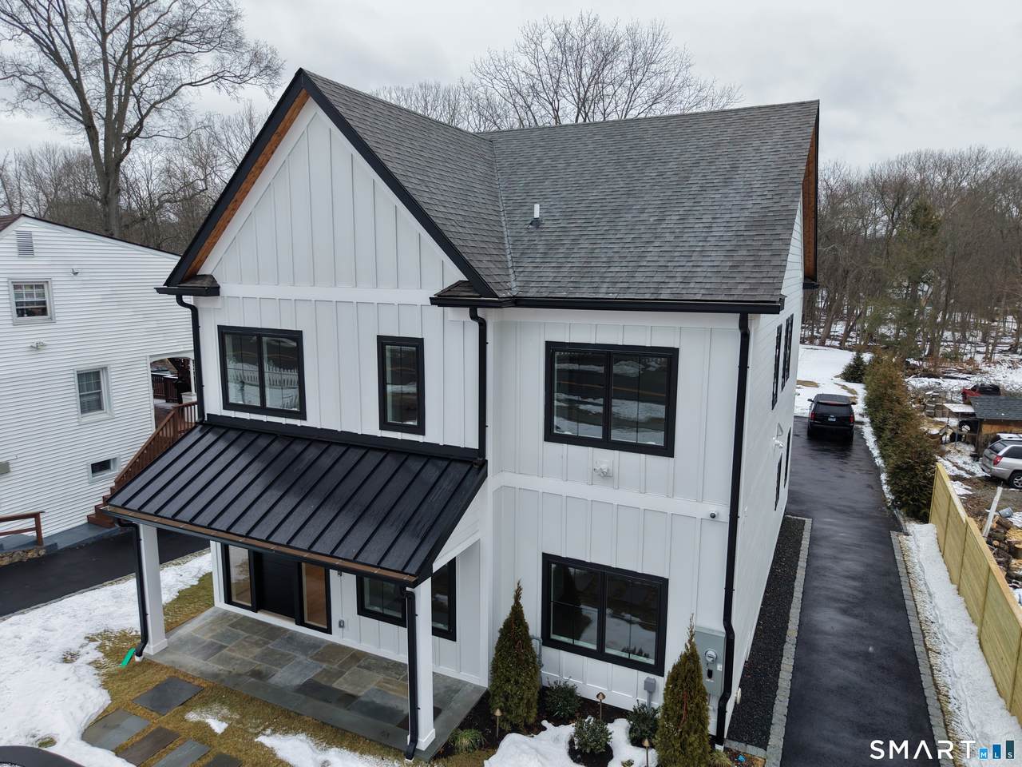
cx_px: 511
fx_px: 709
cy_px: 384
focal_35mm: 24
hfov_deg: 71.6
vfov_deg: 56.8
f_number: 1.8
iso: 250
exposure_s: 1/1000
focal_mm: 8.67
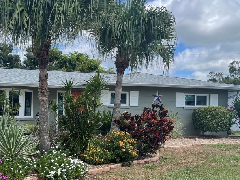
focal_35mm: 45
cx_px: 89
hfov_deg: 41.7
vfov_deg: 32.0
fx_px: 312
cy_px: 114
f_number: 1.6
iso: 32
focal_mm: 4.2
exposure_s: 1/2398
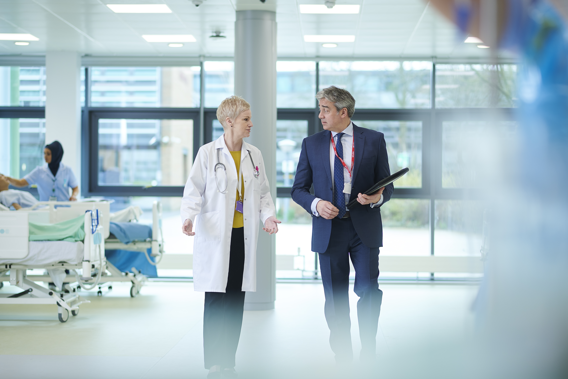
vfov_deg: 16.1
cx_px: 284
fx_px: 1341
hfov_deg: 23.9
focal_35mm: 85
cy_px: 190
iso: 200
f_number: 2.5
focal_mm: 85
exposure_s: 1/200
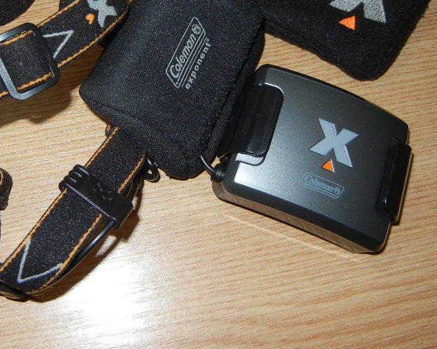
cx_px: 128
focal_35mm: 47
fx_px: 608
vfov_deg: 31.6
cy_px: 96
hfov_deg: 38.8
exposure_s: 1/30
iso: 200
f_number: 3.5
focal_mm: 5.4
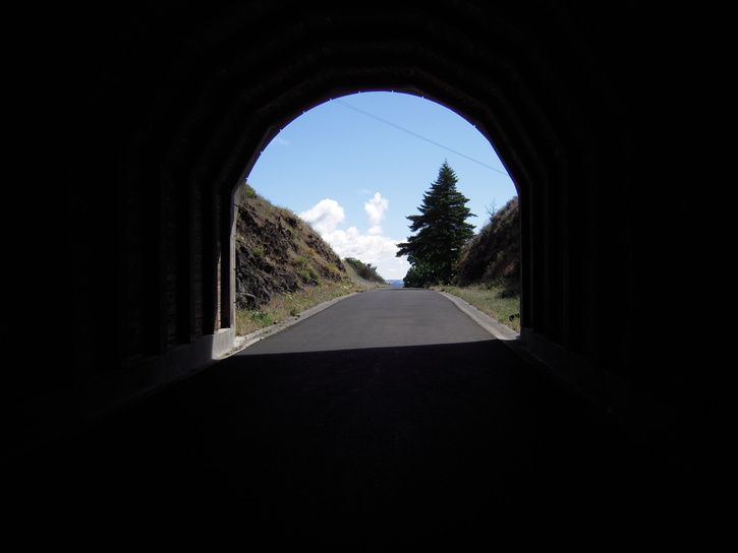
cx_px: 369
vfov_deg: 49.8
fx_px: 597
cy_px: 276
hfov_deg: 63.4
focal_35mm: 28
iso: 100
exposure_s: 1/400
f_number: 5.4
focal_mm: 5
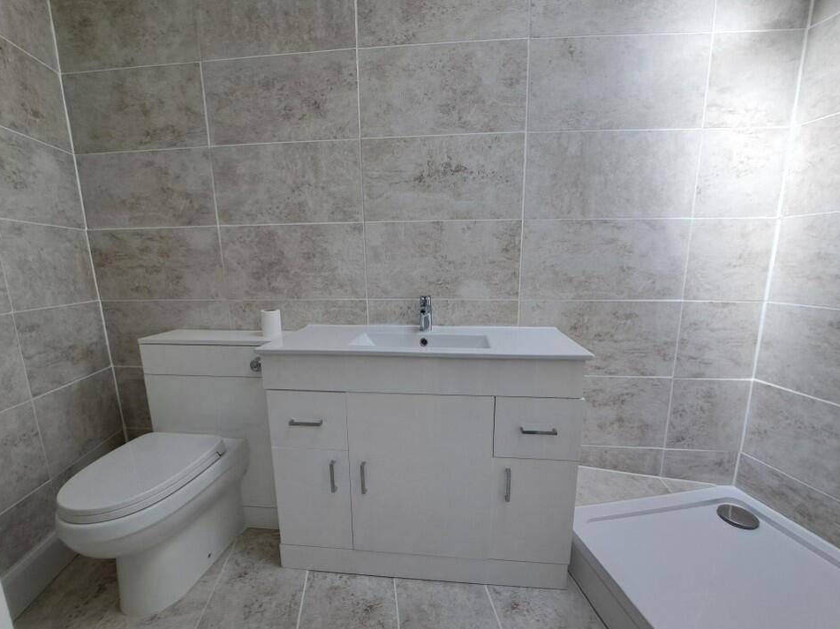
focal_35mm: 14
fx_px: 340
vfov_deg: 85.6
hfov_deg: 102.1
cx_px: 427
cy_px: 325
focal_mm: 1.74
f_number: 2.2
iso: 50
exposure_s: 1/50
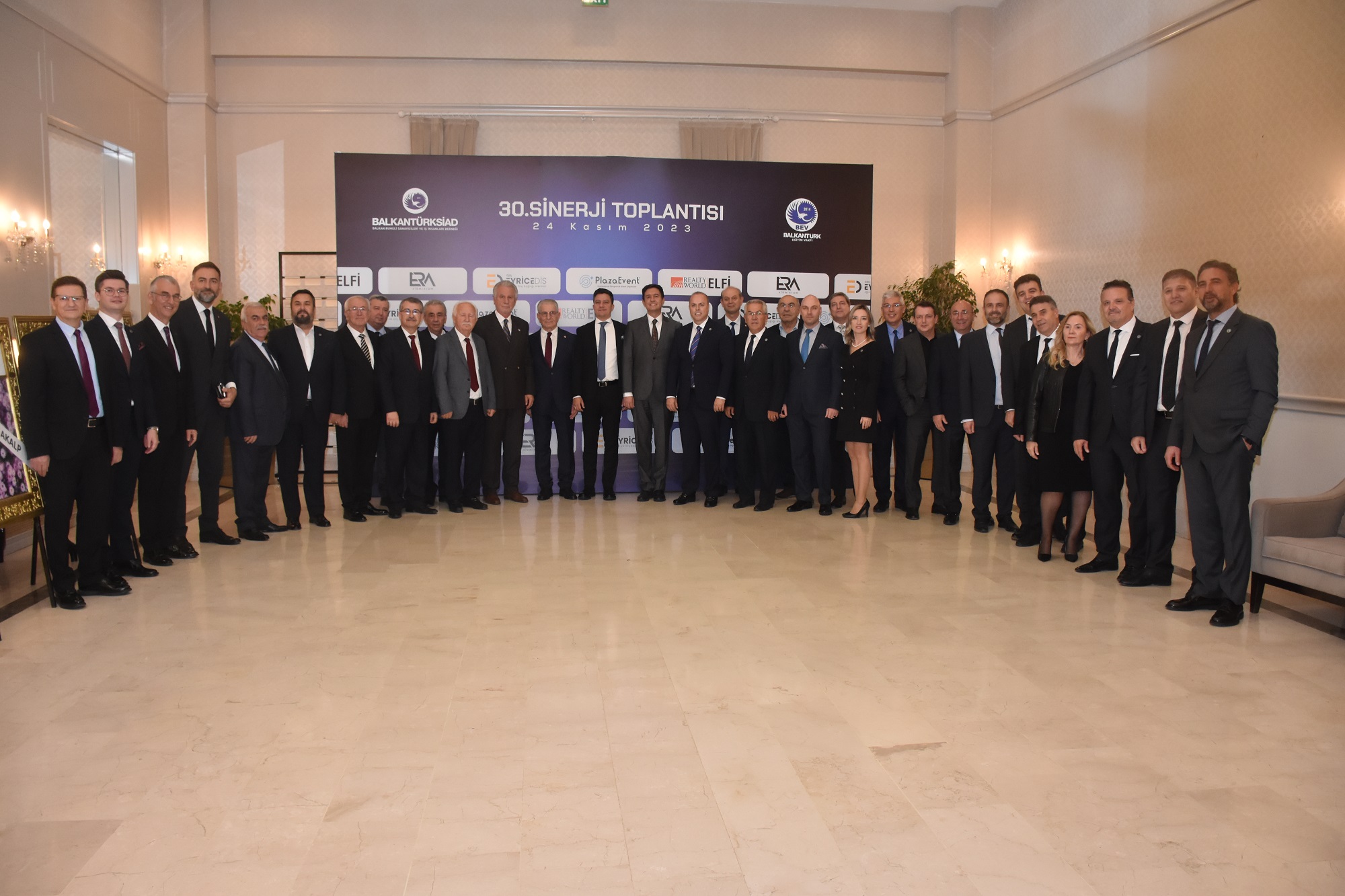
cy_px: 448
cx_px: 672
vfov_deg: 47.9
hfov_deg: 67.4
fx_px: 1009
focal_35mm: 27
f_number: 4
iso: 2000
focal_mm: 18
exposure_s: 1/60
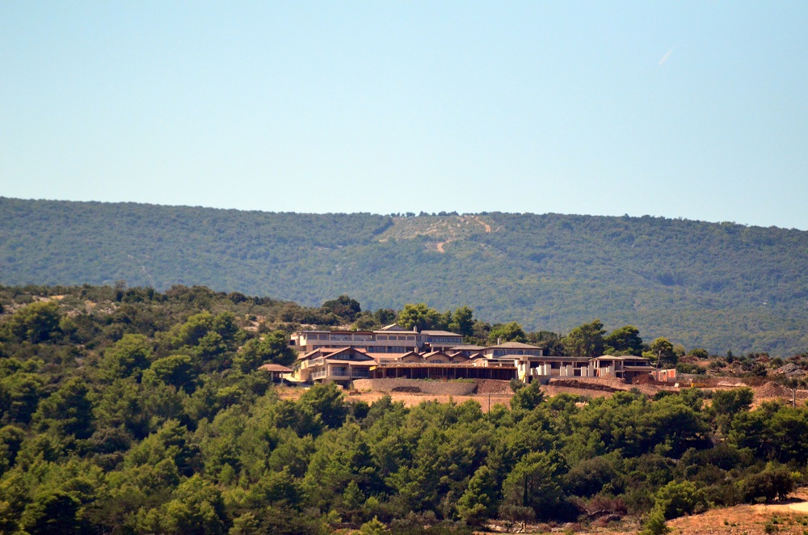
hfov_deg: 4.6
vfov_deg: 3.0
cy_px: 268
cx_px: 404
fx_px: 10078
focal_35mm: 450
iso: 1800
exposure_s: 1/8000
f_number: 5.6
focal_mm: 300
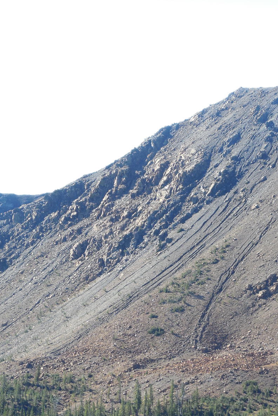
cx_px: 219
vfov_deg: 11.7
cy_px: 209
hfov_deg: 7.8
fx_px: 2039
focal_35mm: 176
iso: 125
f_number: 5
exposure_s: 1/200
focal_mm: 22.4
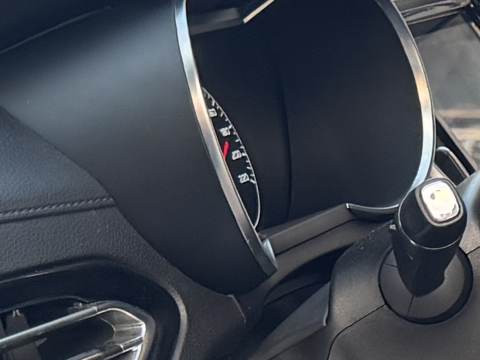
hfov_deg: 10.3
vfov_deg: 8.5
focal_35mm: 173
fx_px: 2399
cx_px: 1022
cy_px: 334
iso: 100
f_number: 1.78
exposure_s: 1/121
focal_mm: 6.76
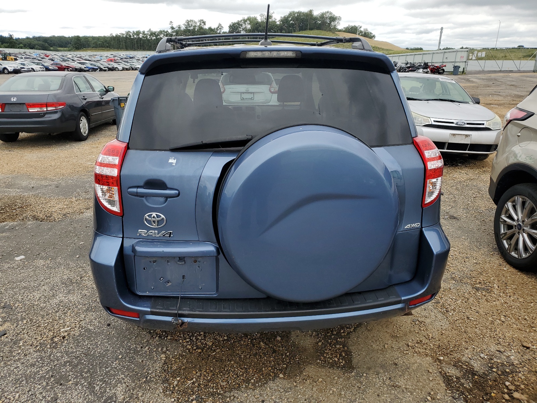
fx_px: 403
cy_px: 202
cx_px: 268
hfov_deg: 67.3
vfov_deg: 53.1
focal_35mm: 26
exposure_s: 1/1250
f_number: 1.5
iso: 50
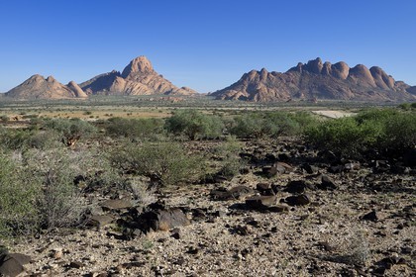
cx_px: 208
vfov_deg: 46.4
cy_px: 138
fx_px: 324
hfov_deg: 65.5
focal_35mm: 28
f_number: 9
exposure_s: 1/640
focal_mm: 28
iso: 200
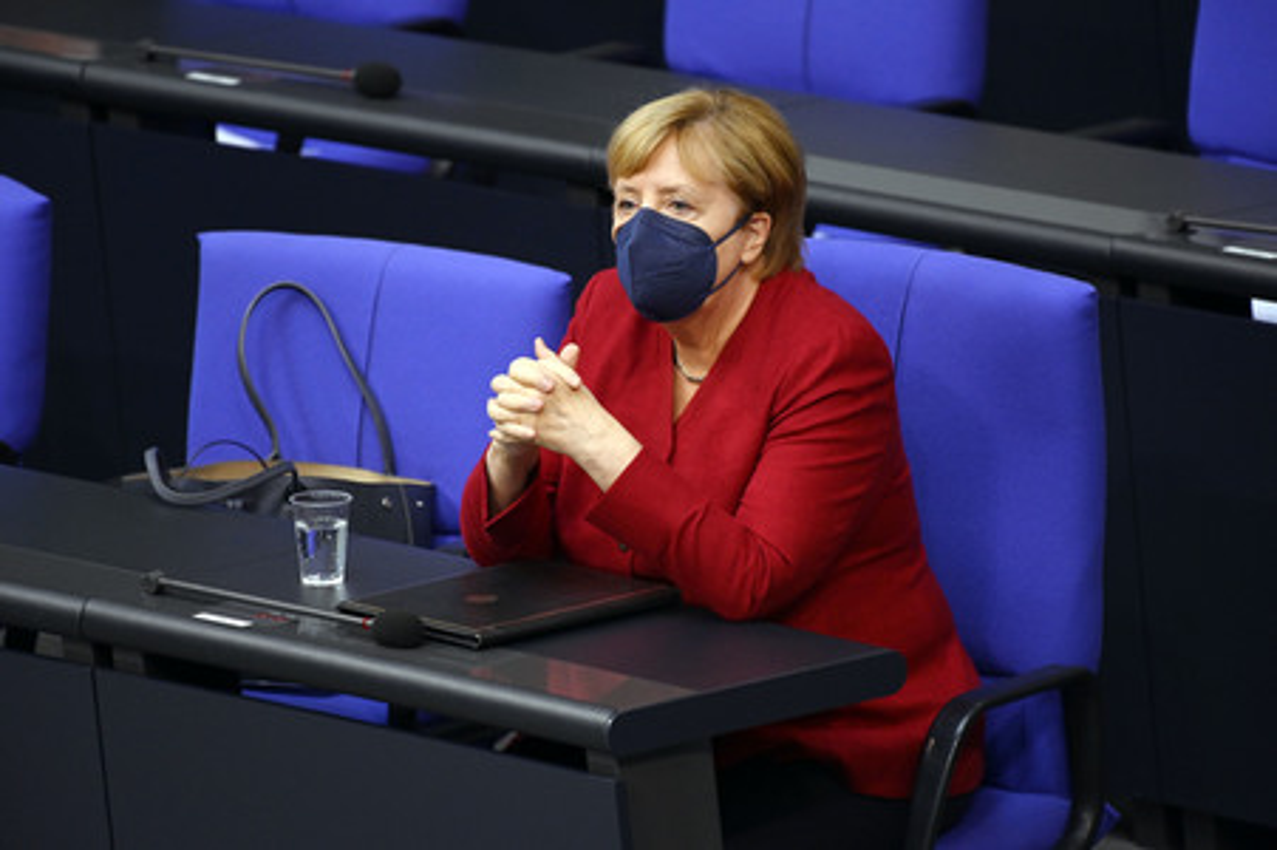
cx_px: 638
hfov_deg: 4.1
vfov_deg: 2.7
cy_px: 425
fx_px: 17723
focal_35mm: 500
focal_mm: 500
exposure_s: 1/320
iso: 5000
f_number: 5.6
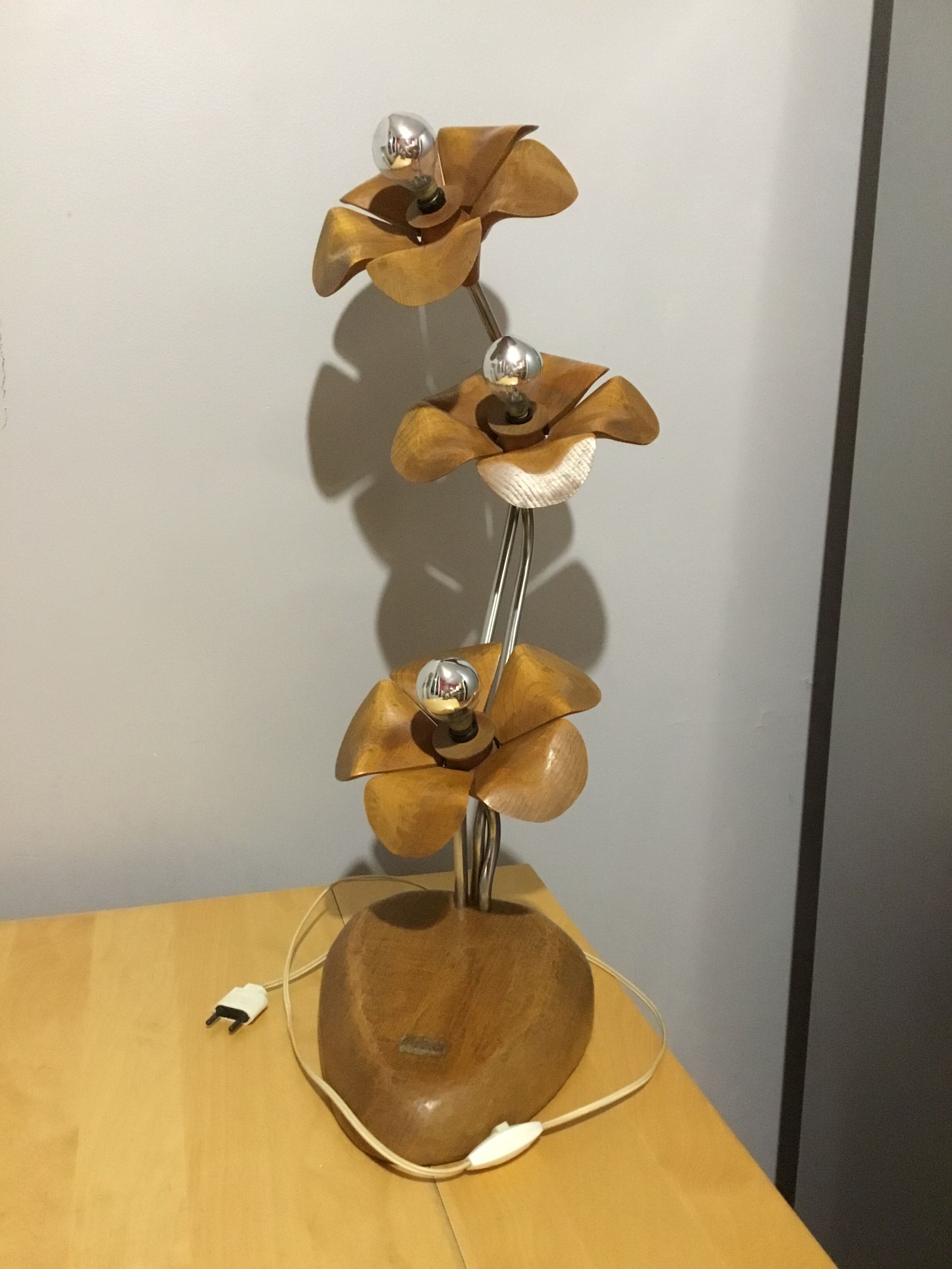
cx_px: 476
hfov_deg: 45.4
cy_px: 634
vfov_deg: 58.4
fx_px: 1137
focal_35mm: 31
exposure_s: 1/17
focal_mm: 3.3
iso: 500
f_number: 2.4
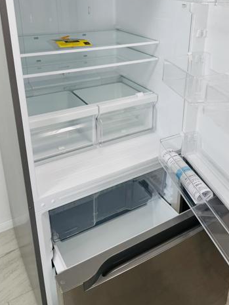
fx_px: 291
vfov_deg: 54.0
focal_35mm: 33
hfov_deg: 42.7
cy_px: 96
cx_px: 140
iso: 100
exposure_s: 1/120
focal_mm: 6.76
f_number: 1.78
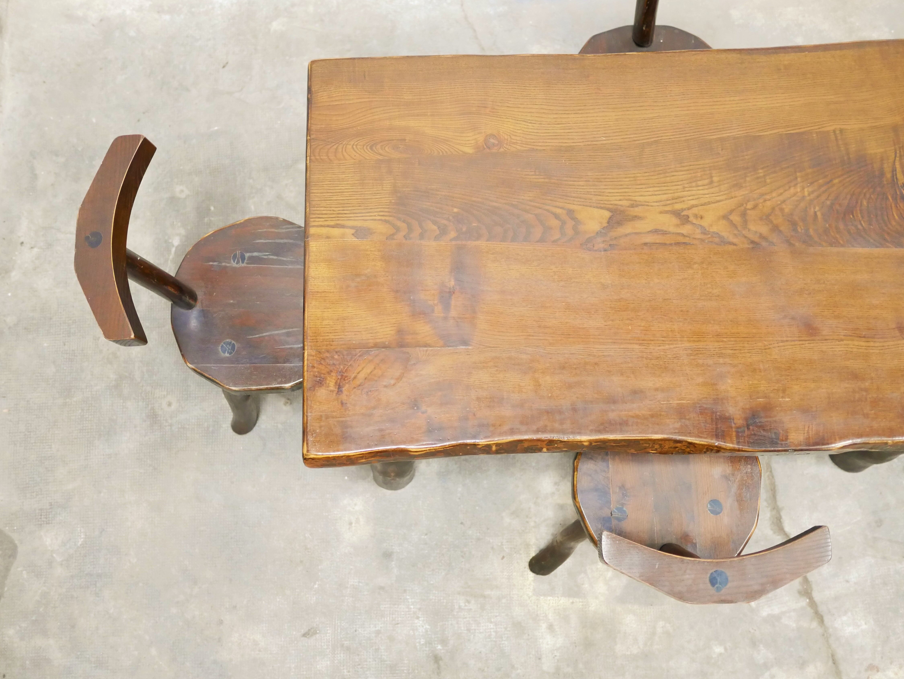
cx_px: 450
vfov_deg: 35.2
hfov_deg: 45.8
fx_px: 1071
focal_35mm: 41
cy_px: 344
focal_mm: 20
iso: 2500
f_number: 1.7
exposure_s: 1/60
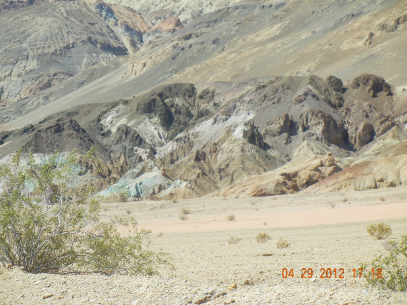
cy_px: 152
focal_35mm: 152
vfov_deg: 9.8
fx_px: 1787
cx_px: 204
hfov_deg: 13.0
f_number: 4.6
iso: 160
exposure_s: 1/955
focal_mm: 27.4
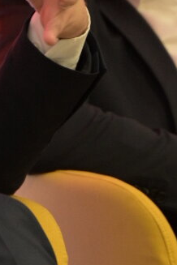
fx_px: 2736
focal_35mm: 371
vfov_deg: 5.6
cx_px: -163
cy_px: 188
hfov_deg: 3.7
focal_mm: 75
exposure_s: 1/200
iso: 1250
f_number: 2.8
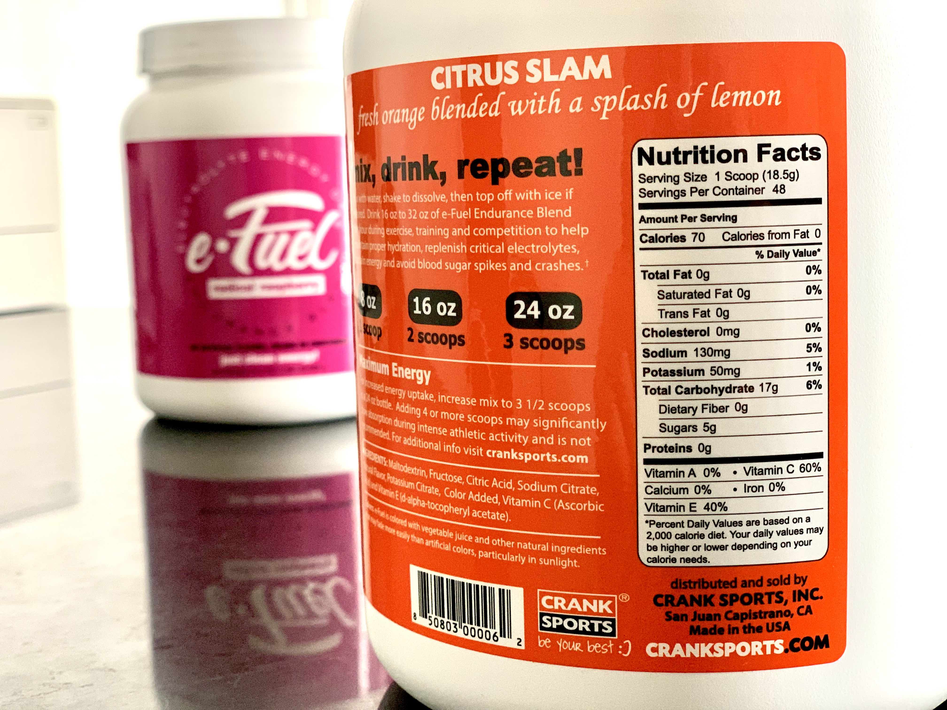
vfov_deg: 28.0
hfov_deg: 36.8
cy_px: 355
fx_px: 1423
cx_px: 474
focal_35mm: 52
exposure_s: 1/63
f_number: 2.4
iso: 125
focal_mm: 6
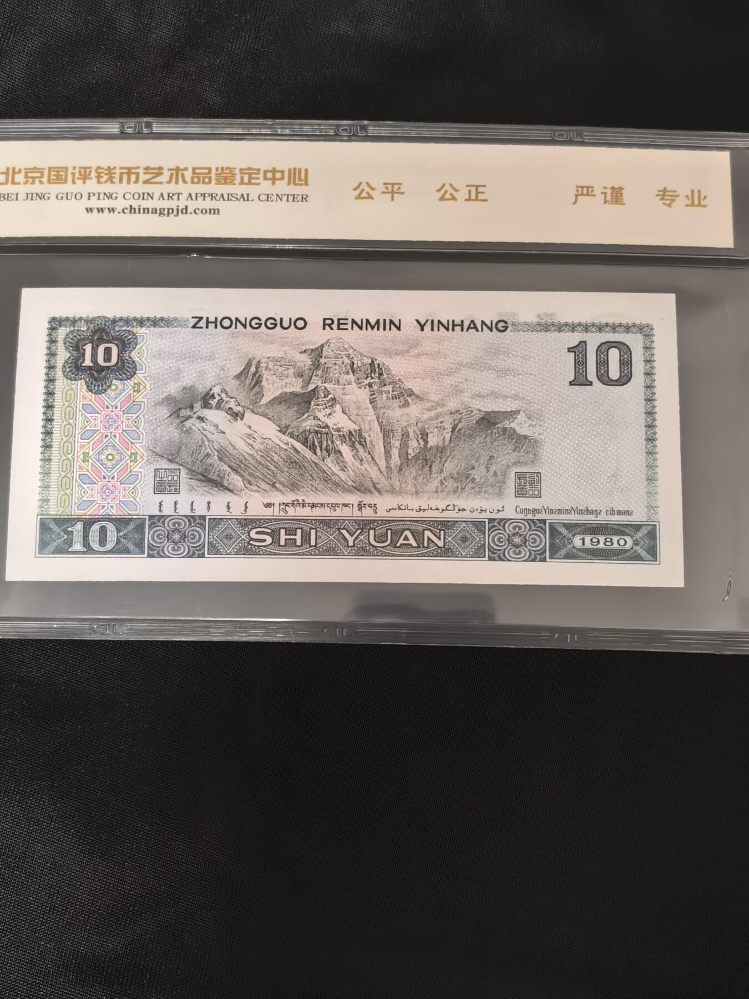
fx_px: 1385
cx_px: 374
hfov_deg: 30.3
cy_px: 500
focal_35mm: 48
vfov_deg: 39.7
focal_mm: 6.98
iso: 1000
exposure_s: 1/120
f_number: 2
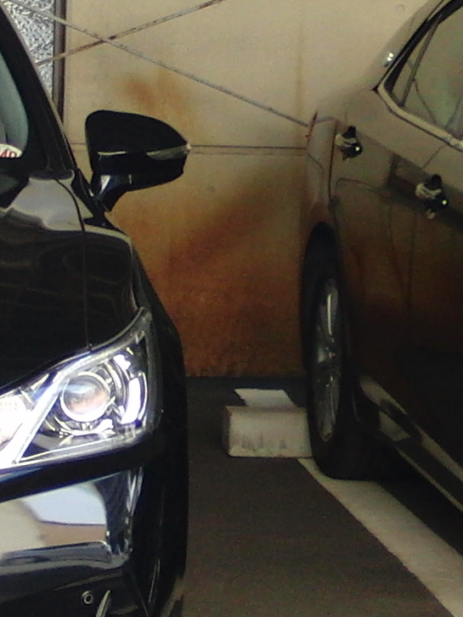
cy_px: 278
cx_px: 331
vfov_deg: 11.2
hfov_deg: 8.4
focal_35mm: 176
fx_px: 3140
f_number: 3.6
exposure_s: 1/100
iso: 100
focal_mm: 6.42
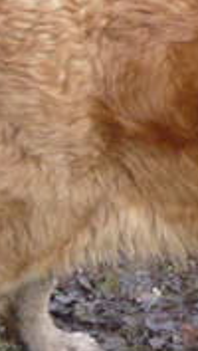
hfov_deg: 6.7
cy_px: 139
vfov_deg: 12.1
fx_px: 1647
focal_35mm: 177
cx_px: 372
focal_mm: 4.9
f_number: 2.9
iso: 100
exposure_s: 1/60
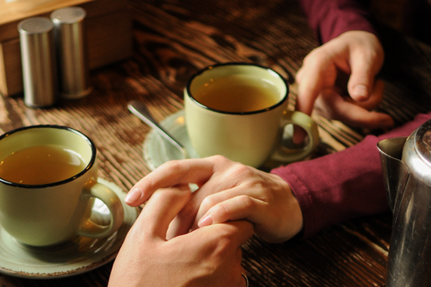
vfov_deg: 18.4
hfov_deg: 27.5
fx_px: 882
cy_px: 197
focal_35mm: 74
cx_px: 192
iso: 320
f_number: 1.8
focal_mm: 35
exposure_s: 1/80
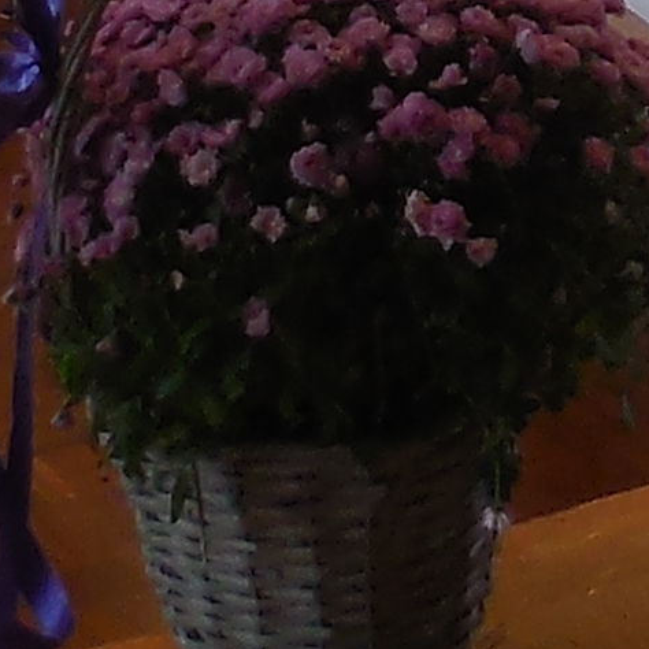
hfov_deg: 8.1
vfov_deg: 7.8
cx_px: 739
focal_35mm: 215
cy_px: -659
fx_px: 4560
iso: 140
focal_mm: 4.5
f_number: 3.3
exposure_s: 1/30
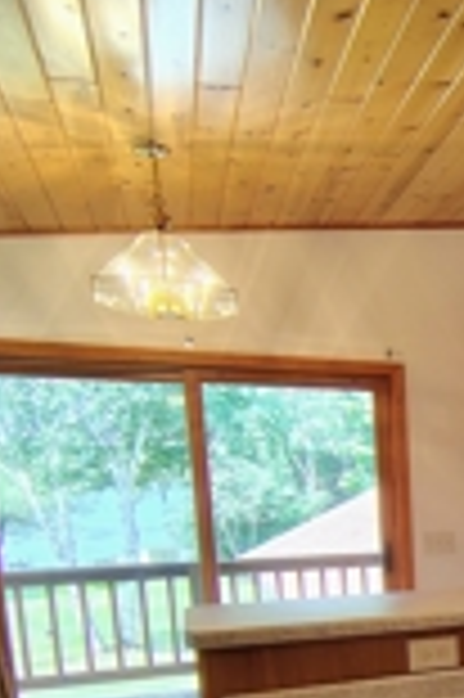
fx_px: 833
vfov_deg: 42.3
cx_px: 698
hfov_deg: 24.3
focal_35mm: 43
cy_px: 608
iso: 424
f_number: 2.2
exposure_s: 1/60
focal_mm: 2.13
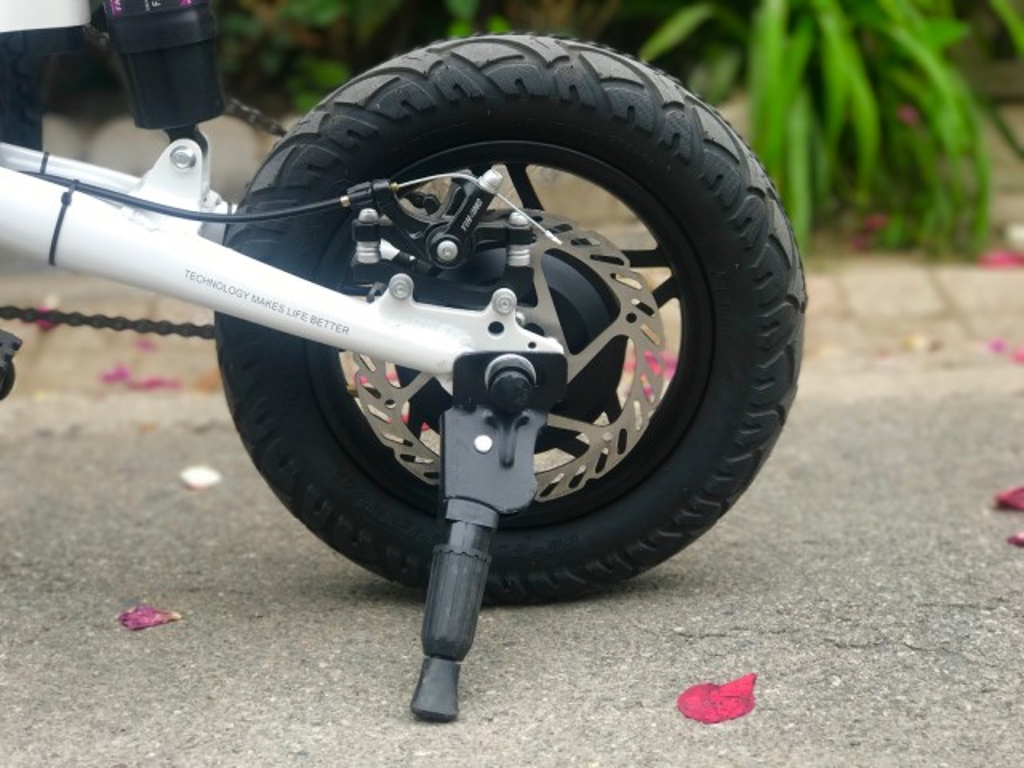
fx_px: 1686
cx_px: 512
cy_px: 384
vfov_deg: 25.7
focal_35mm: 57
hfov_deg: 33.8
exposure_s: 1/50
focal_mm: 6.6
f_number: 2.8
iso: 20
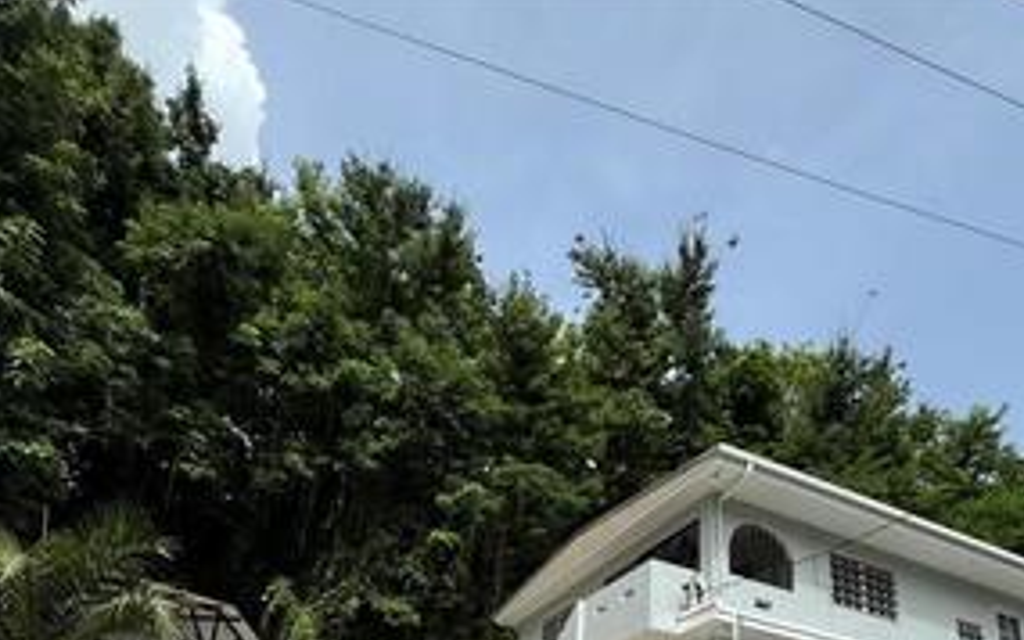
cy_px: 656
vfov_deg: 40.8
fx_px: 725
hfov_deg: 70.3
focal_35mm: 26
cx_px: 550
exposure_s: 1/1395
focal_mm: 2.22
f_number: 2.2
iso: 40
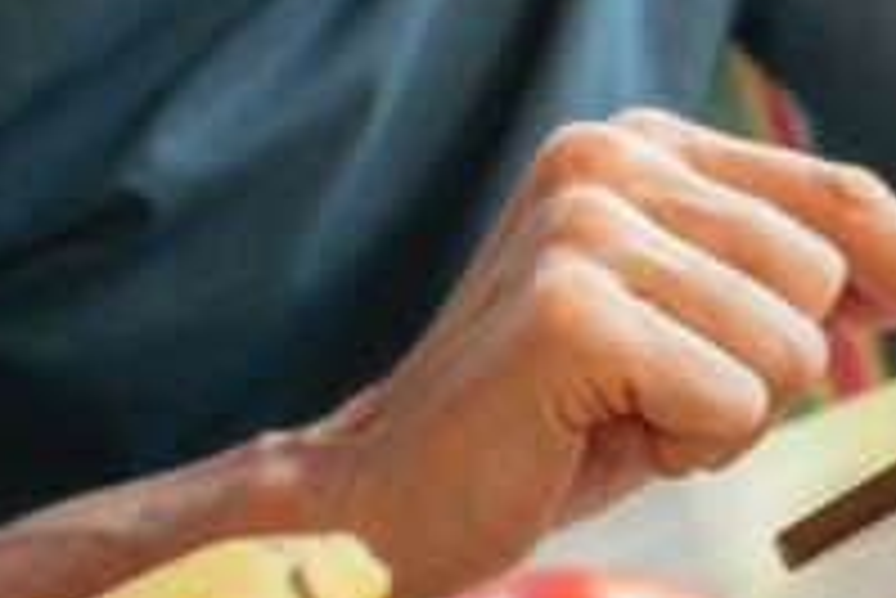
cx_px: 1085
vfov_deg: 15.5
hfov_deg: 21.4
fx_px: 2192
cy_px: 479
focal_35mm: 88
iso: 640
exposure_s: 1/50
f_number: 4.5
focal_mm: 35
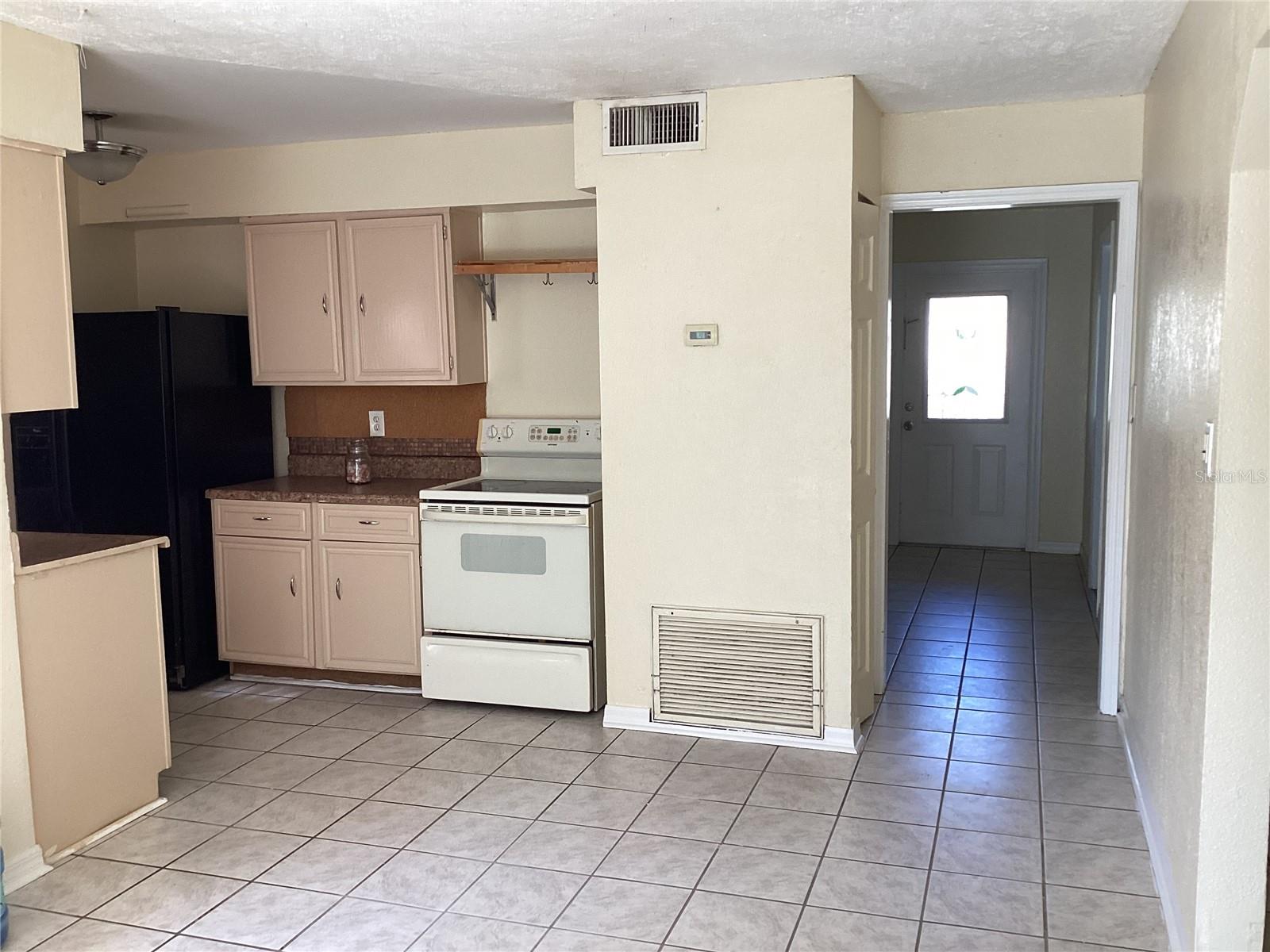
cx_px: 635
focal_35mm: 31
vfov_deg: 45.4
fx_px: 1137
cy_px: 476
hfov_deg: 58.4
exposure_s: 1/120
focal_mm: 3.3
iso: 100
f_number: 2.4
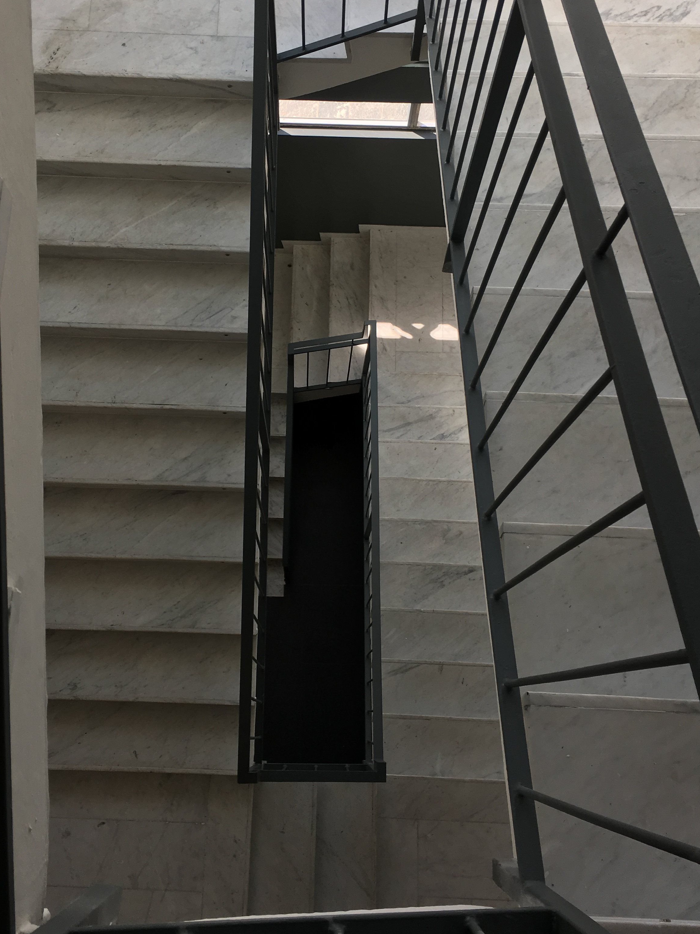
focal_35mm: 38
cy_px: 400
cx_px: 301
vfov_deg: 48.8
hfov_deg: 37.7
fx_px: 1025
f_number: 2.2
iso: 25
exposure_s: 1/343
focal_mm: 4.15
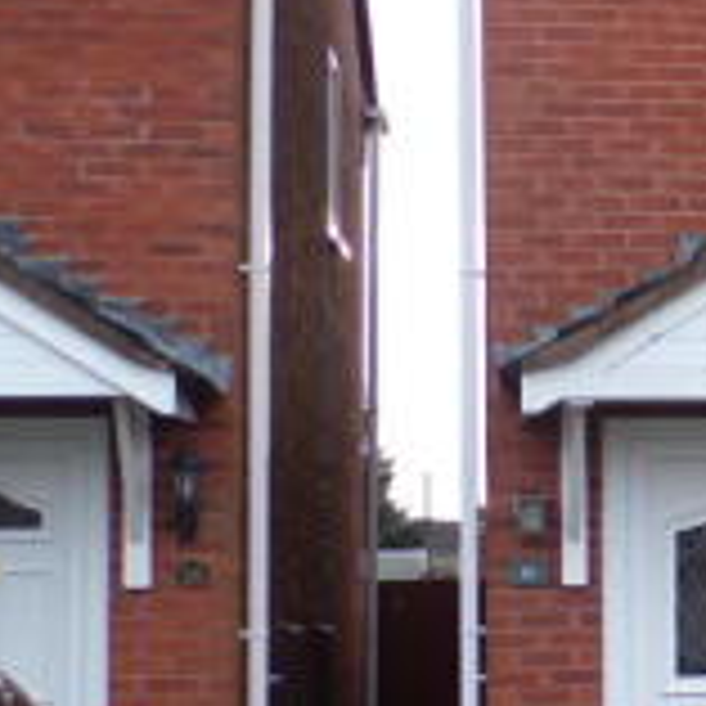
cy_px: 452
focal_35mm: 105
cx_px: 1113
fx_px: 2423
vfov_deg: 16.6
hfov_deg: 15.1
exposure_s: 1/60
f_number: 3.2
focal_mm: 5.8
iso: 80
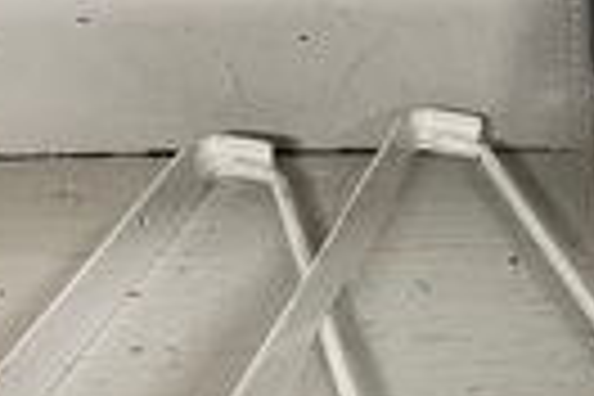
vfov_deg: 19.0
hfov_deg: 25.9
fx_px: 1155
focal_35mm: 70
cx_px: 704
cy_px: 389
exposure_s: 1/60
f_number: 1.6
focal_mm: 4.2
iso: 160
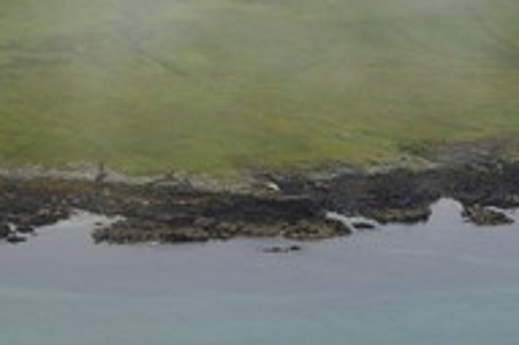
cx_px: 68
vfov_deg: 8.2
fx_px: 2377
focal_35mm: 165
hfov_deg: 12.4
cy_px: -24
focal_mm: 75
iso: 400
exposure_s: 1/800
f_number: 6.3
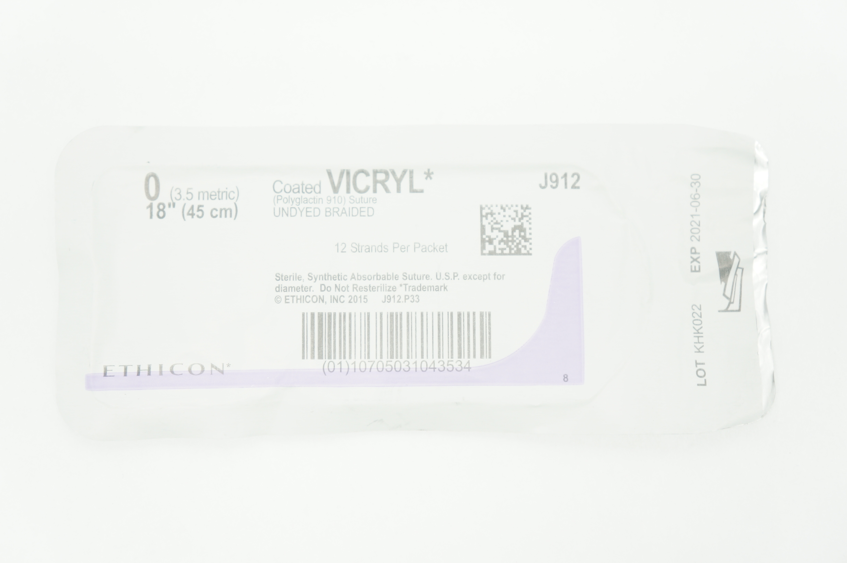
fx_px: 1269
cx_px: 424
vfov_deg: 25.0
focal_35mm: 54
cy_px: 282
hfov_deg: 36.9
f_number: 4.5
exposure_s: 1/60
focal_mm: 36
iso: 400
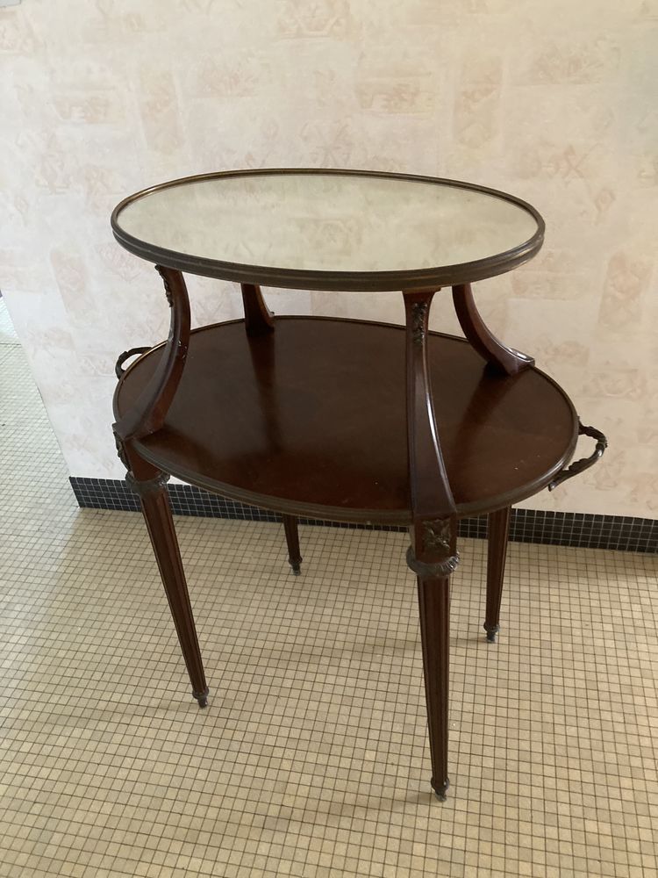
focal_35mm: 28
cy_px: 439
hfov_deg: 49.7
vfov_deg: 63.4
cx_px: 329
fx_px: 710
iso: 500
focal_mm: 3.99
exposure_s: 1/30
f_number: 1.8
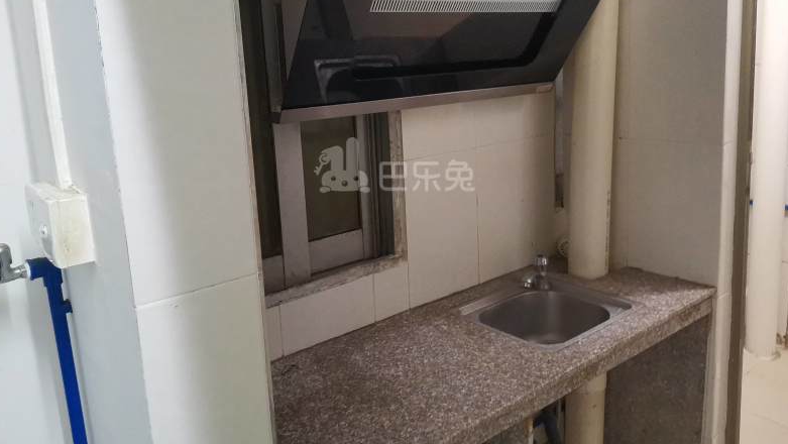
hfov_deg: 66.0
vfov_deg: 39.9
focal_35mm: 29
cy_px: 165
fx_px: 606
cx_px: 395
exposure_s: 1/25
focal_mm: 5.5
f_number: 1.8
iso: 500
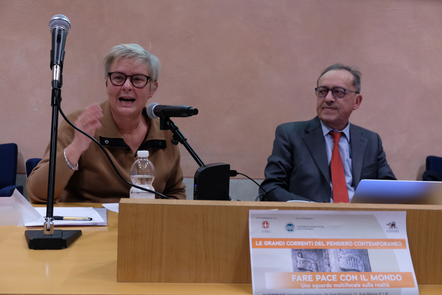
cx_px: 221
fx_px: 577
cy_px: 148
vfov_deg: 28.6
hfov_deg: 41.9
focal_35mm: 47
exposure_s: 1/34
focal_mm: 31.5
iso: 1600
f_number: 5
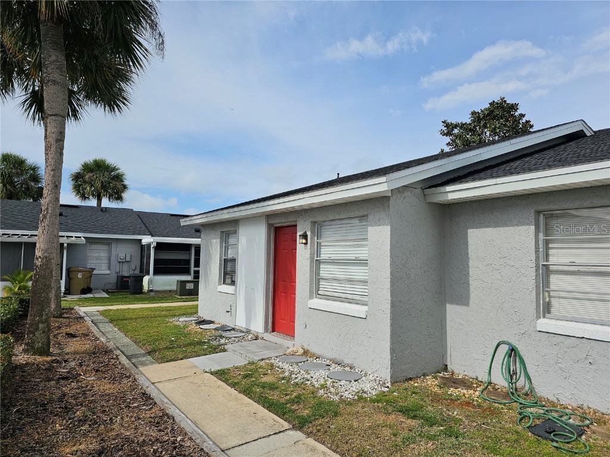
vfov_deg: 58.9
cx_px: 305
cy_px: 228
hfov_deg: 73.9
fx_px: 405
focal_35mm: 23
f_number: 1.7
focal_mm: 6.3
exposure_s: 1/2000
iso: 16
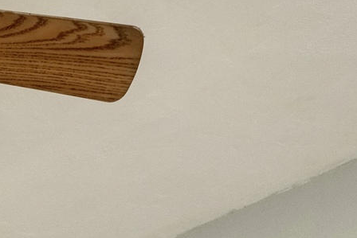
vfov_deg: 9.7
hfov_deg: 18.5
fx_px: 952
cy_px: 781
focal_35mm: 96
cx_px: -199
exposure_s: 1/16000
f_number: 2.8
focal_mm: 14
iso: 1000
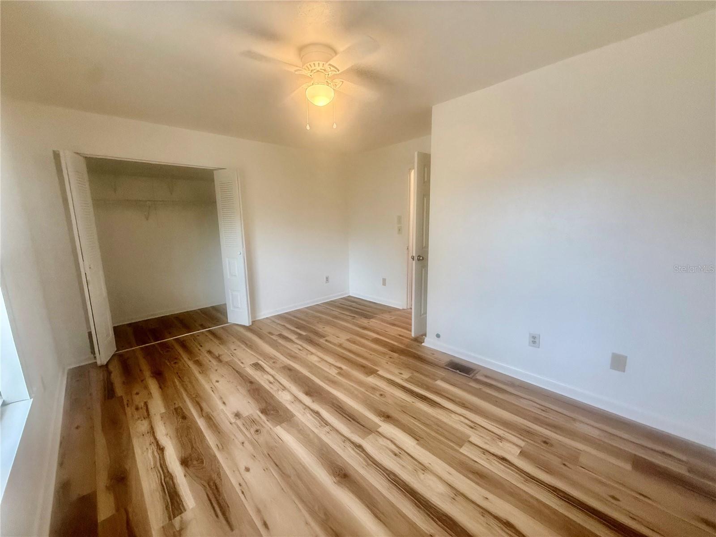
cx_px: 358
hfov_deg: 102.1
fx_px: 290
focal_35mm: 14
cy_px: 268
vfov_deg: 85.7
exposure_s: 1/120
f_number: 2.2
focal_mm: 2.22
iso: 320
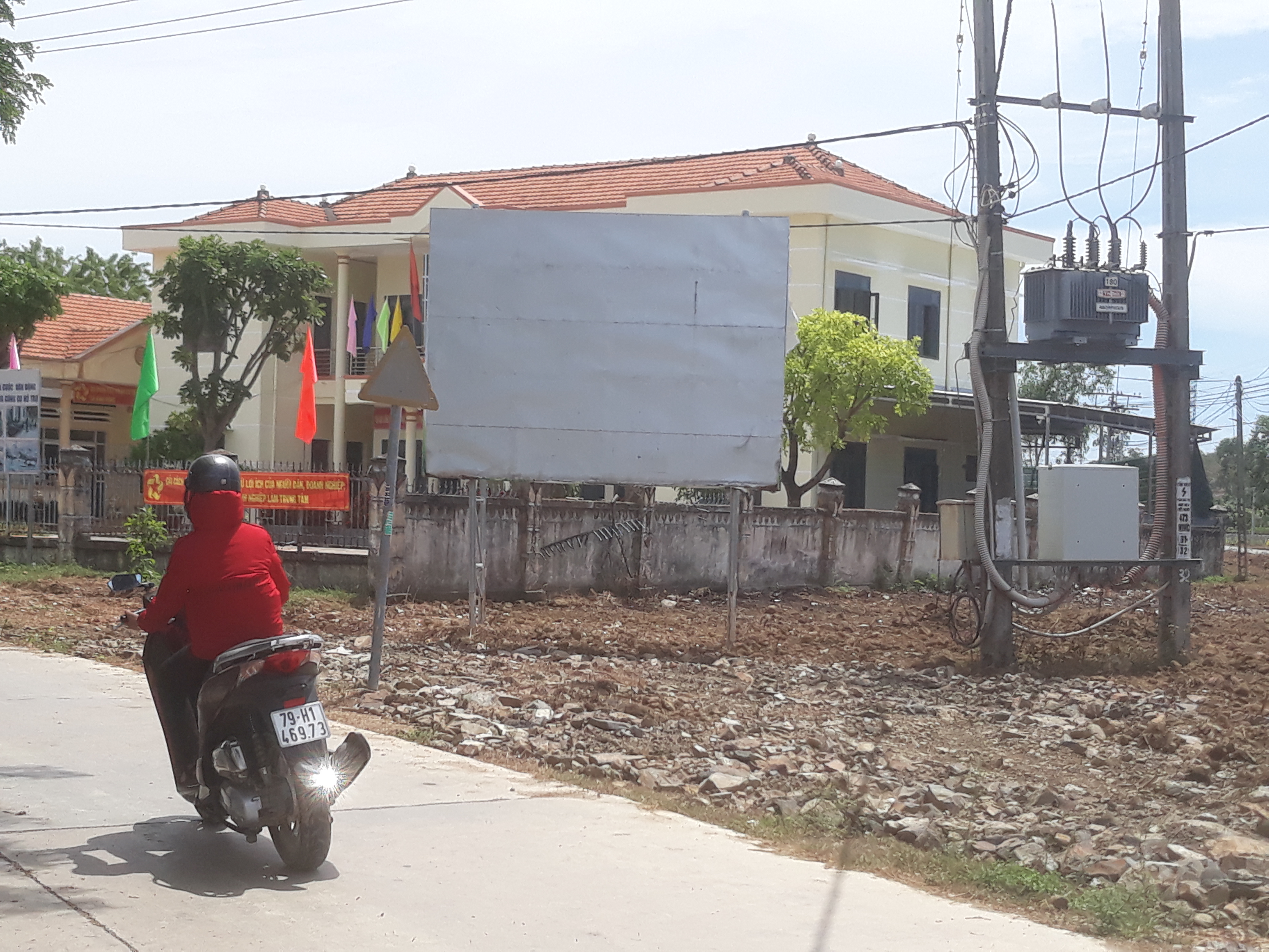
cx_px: 634
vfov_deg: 51.4
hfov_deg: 65.3
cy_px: 476
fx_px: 990
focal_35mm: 27
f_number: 1.7
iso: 40
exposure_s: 1/1901
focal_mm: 3.71
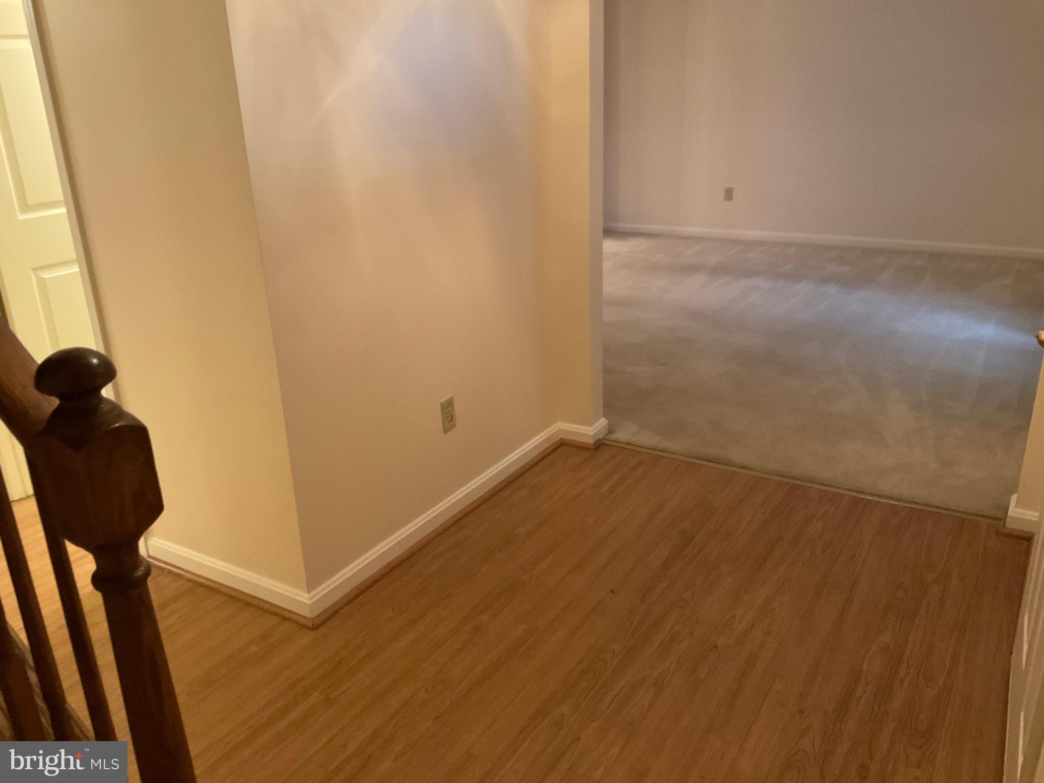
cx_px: 522
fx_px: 875
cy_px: 392
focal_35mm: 29
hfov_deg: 61.7
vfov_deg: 48.2
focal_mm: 3
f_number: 1.8
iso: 250
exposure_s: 1/40
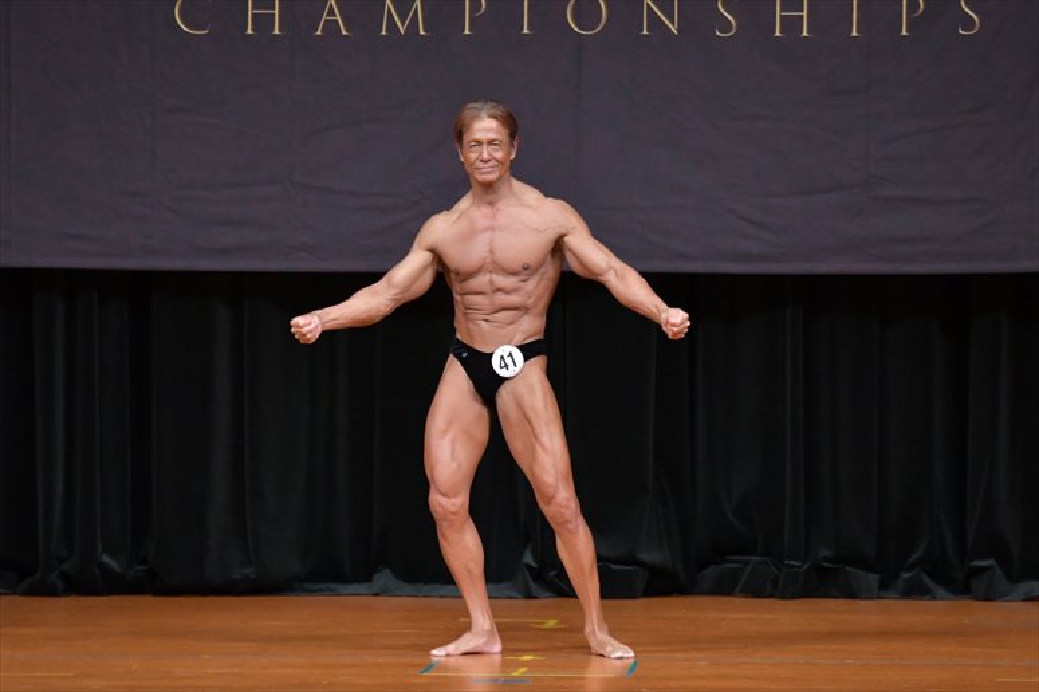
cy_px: 346
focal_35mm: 270
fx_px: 7789
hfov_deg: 7.6
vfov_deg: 5.1
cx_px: 520
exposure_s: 1/400
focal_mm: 180
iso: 5000
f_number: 5.6
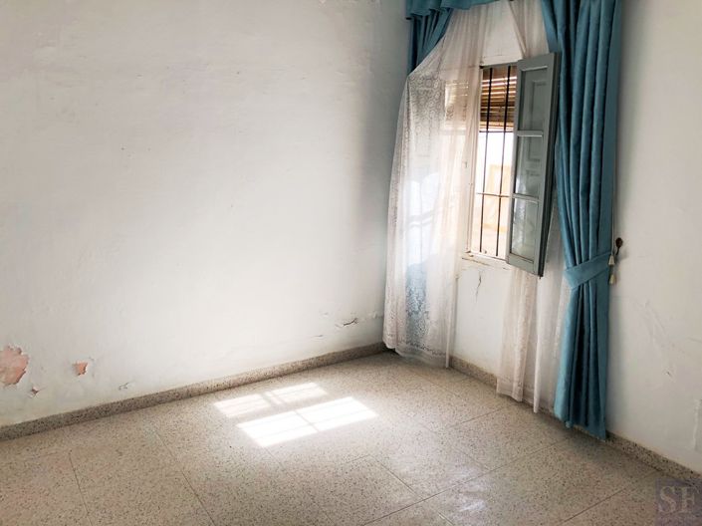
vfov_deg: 49.7
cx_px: 351
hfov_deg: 63.5
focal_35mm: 28
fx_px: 568
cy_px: 263
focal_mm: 3.99
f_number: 1.8
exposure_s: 1/120
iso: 50
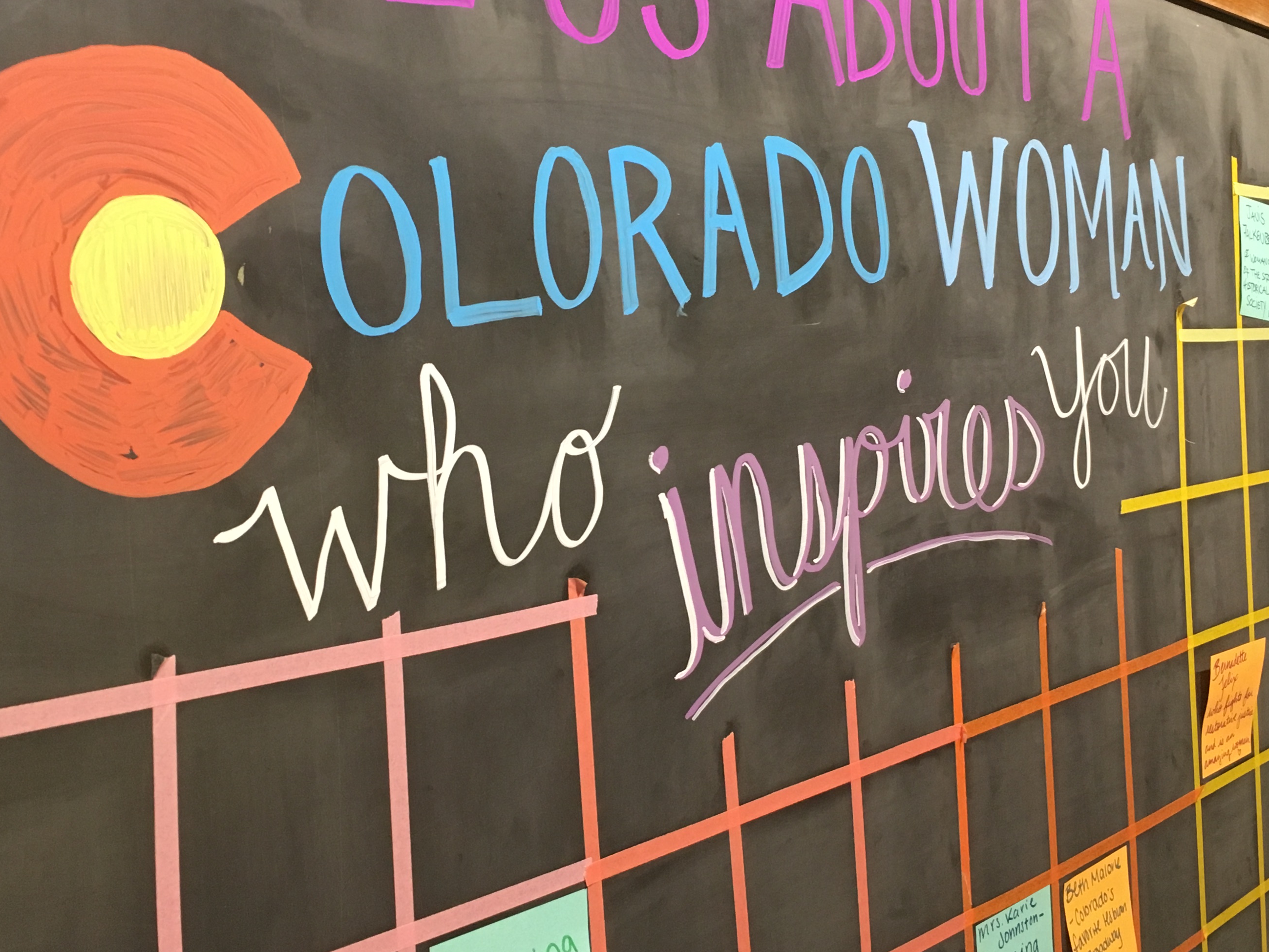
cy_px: 449
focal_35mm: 45
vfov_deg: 32.2
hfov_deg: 42.1
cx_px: 639
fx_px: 1650
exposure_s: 1/30
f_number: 2.2
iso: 125
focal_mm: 4.15
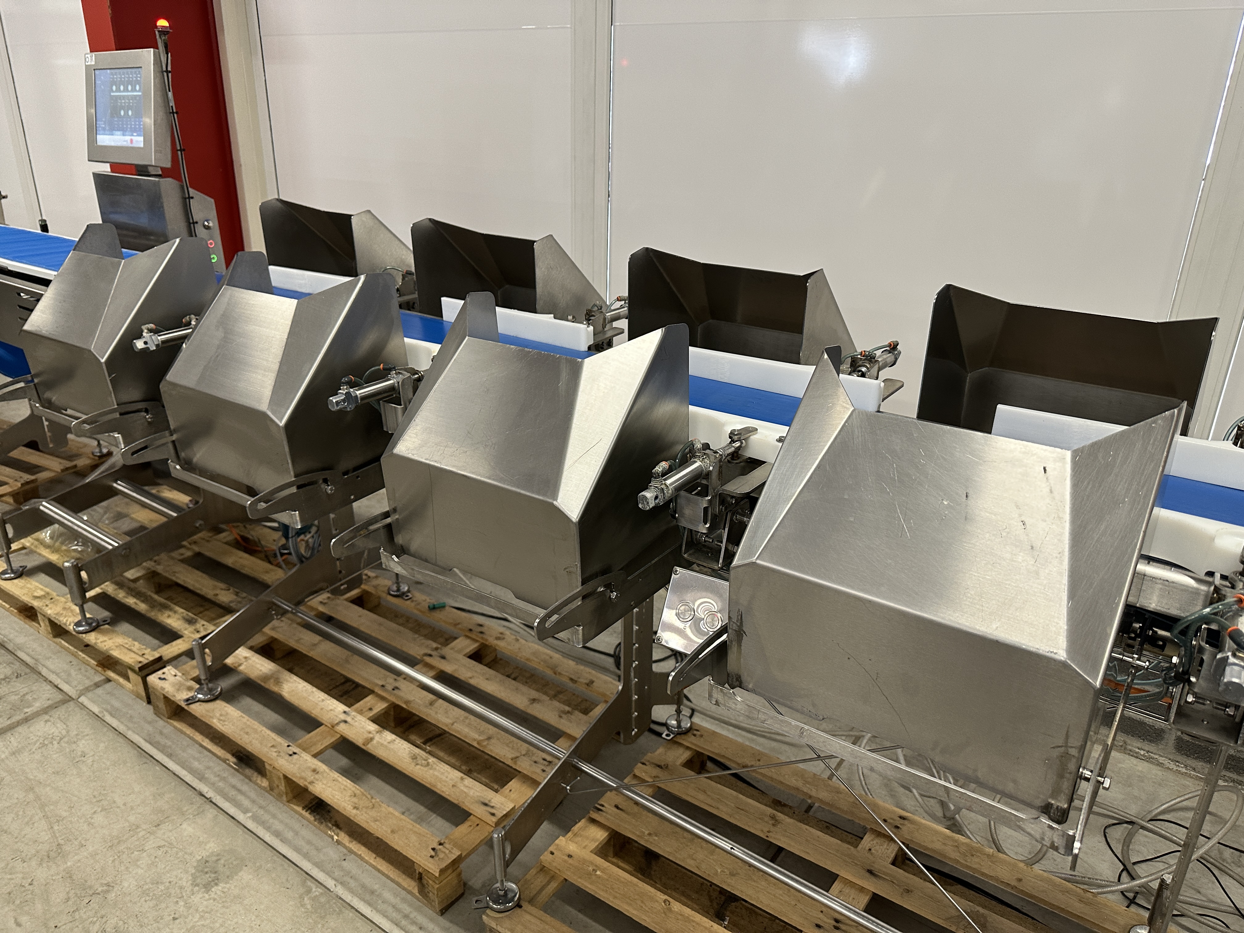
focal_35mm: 24
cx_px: 622
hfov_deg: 71.6
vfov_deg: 56.8
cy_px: 466
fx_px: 862
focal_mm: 6.86
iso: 200
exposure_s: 1/50
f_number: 1.78
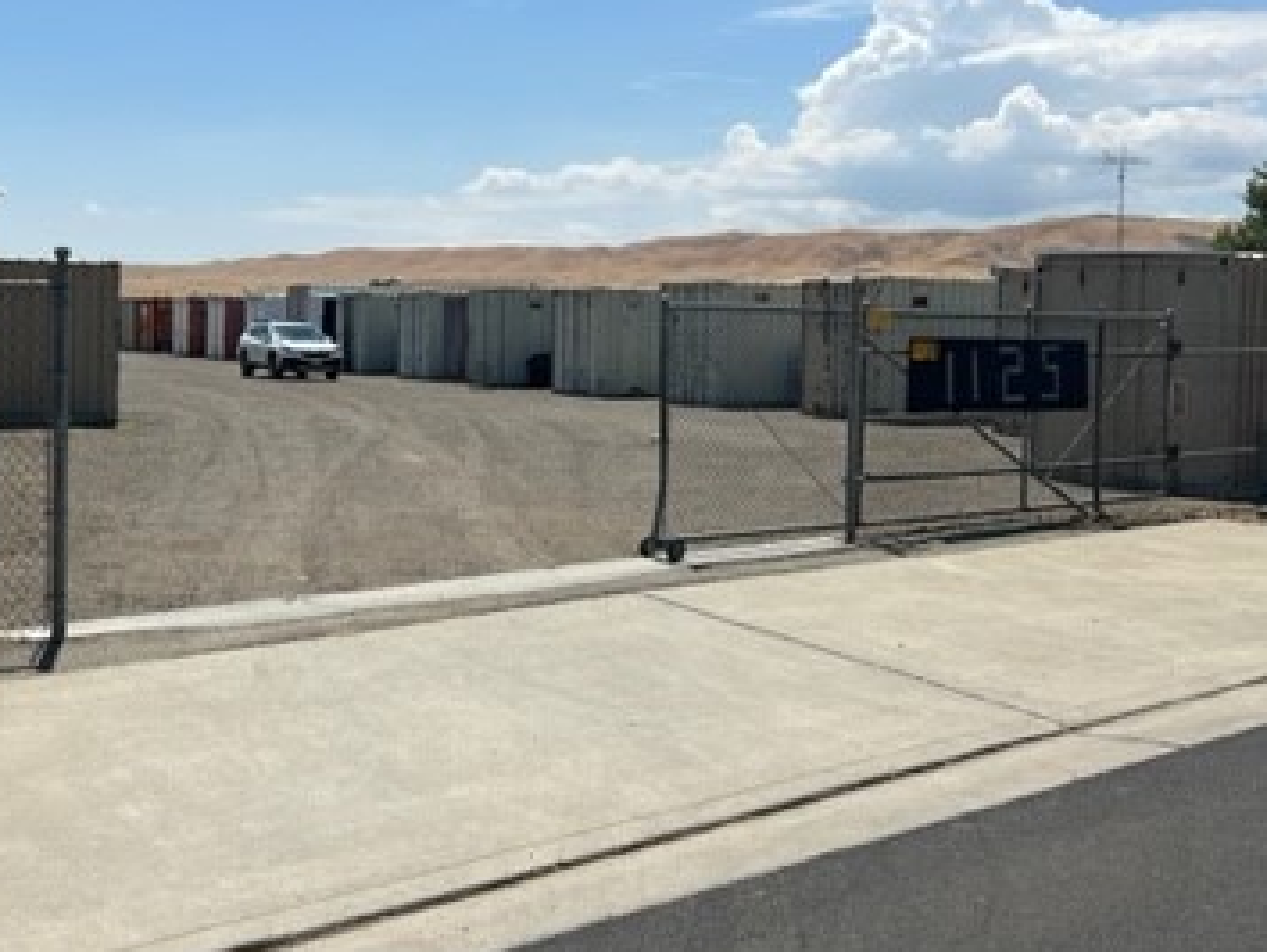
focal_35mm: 47
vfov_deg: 30.8
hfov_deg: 40.4
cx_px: 641
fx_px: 1721
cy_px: 361
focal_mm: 5.7
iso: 50
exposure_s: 1/9434
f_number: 1.5
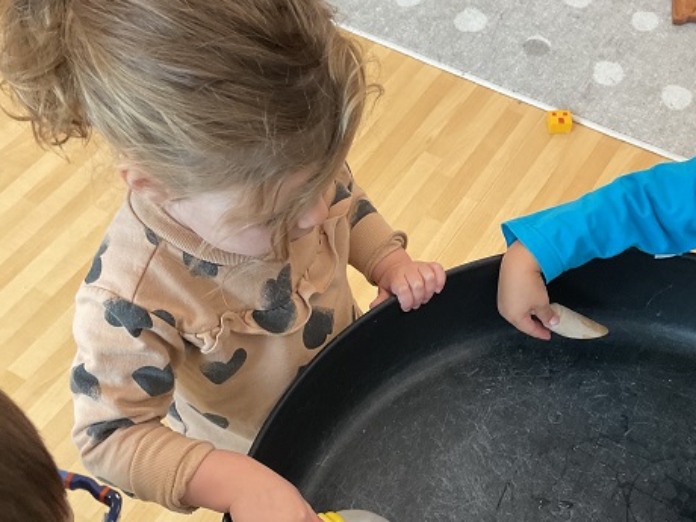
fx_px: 844
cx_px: 372
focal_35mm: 42
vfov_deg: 33.6
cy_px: 396
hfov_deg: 44.8
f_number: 1.8
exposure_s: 1/60
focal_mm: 3
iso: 125
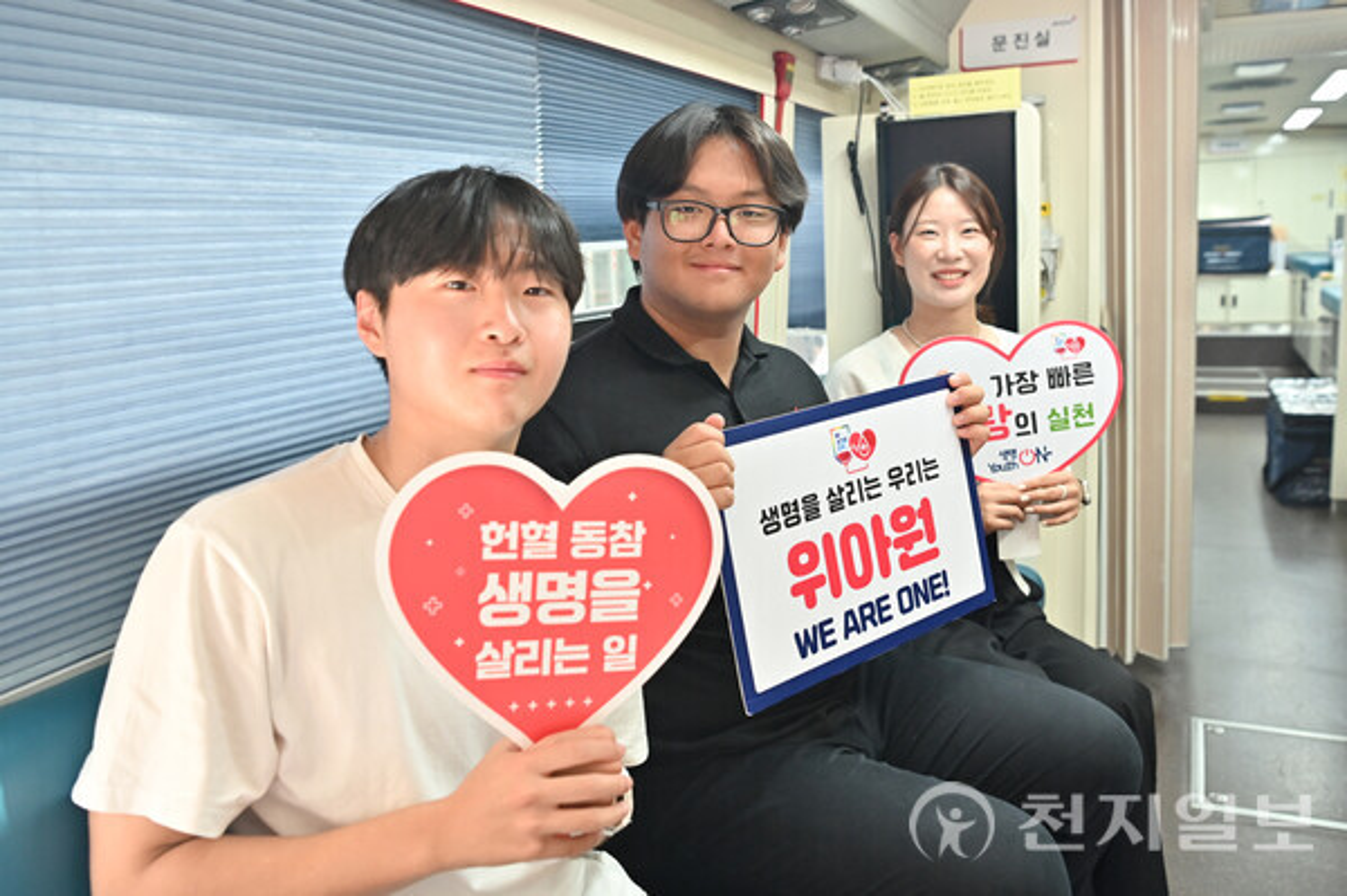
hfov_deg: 67.4
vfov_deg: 47.9
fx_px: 1009
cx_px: 674
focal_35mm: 27
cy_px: 448
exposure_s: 1/250
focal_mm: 27
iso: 1250
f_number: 4
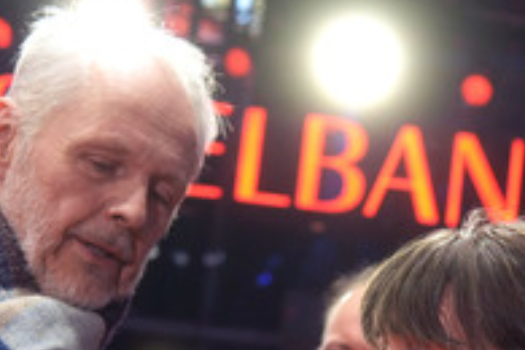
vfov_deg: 13.0
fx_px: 1517
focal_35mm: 104
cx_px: 319
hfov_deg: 19.6
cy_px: 366
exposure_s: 1/100
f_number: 3.2
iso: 640
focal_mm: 30
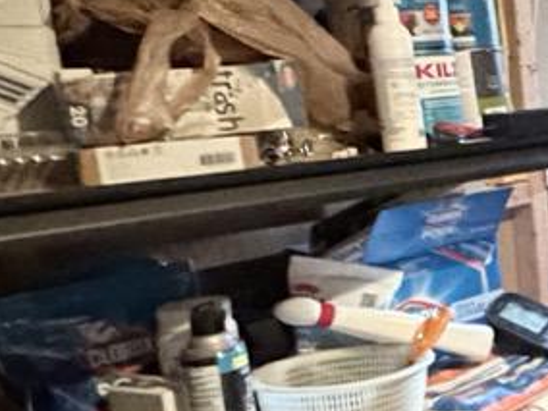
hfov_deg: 23.5
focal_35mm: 63
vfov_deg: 23.3
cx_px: 857
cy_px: 210
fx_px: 997
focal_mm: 2.22
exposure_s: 1/30
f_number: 2.2
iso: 1250
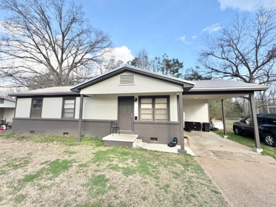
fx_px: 120
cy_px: 97
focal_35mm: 15
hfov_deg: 98.1
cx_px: 135
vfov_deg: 81.7
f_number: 2.2
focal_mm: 2.22
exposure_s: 1/590
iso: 40
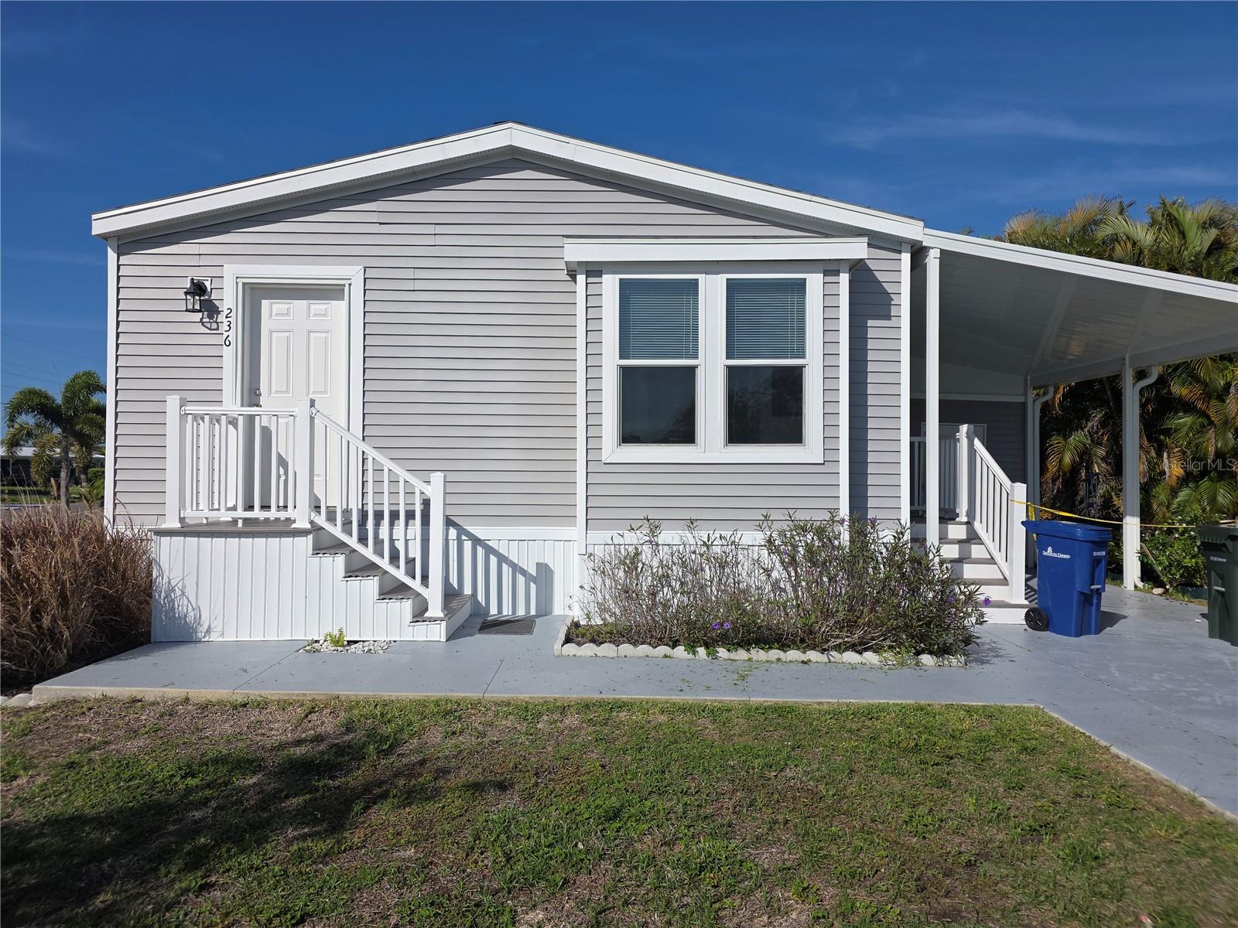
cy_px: 464
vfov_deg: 58.9
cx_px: 619
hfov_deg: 73.9
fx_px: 823
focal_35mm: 23
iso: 12
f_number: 1.7
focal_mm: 6.3
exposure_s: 1/1884
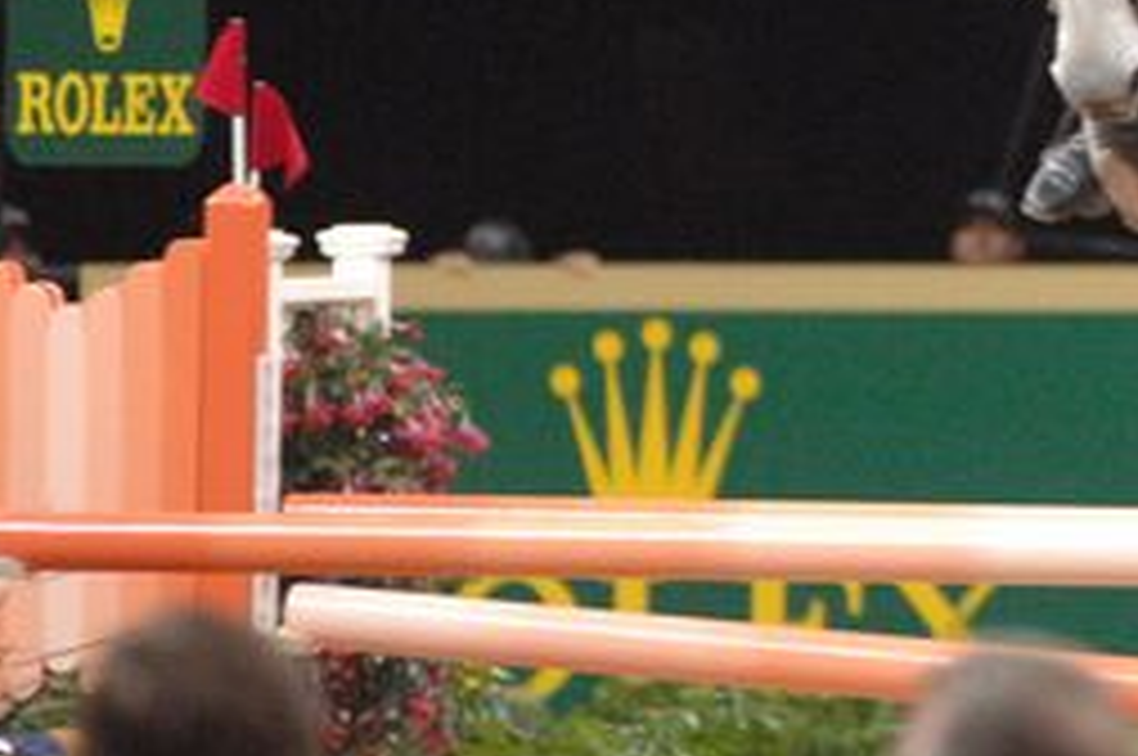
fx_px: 23930
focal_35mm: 758
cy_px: 29
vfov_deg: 1.8
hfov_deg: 2.7
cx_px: 1363
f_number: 2.8
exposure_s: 1/320
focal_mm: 200
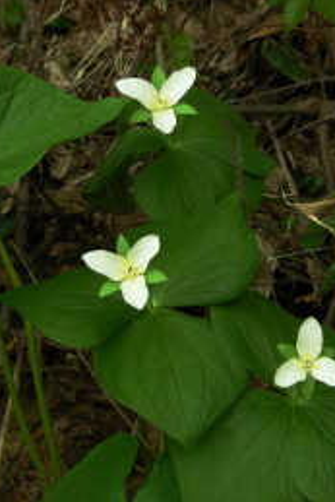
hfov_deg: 11.2
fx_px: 1701
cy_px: 250
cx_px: 105
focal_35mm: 122
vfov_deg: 16.8
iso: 106
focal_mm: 14.6
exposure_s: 1/60.8
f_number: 3.5
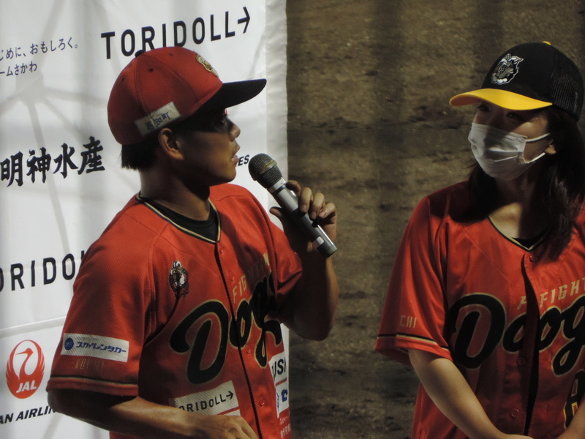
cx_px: 292
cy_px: 220
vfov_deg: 2.0
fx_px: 12675
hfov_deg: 2.6
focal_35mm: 750
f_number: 5.1
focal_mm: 133.7
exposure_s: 1/60
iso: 800
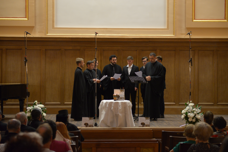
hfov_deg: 28.8
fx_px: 443
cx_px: 114
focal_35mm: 70
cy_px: 76
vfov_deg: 19.5
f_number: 2.8
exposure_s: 1/80
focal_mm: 70
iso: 2000
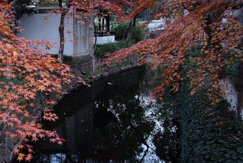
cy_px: 105
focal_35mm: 73
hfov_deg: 27.4
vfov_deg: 18.7
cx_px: 68
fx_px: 493
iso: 200
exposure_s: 1/28
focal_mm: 32
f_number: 4.5
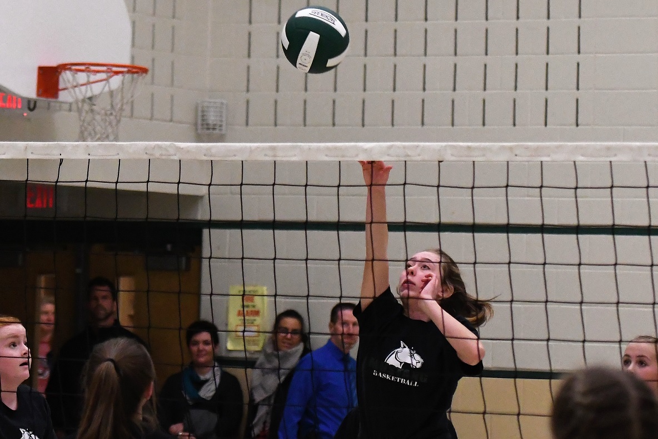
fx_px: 1920
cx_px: 329
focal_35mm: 105
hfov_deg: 19.5
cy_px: 220
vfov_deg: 13.0
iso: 3600
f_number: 2.8
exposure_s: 1/1000
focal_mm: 70
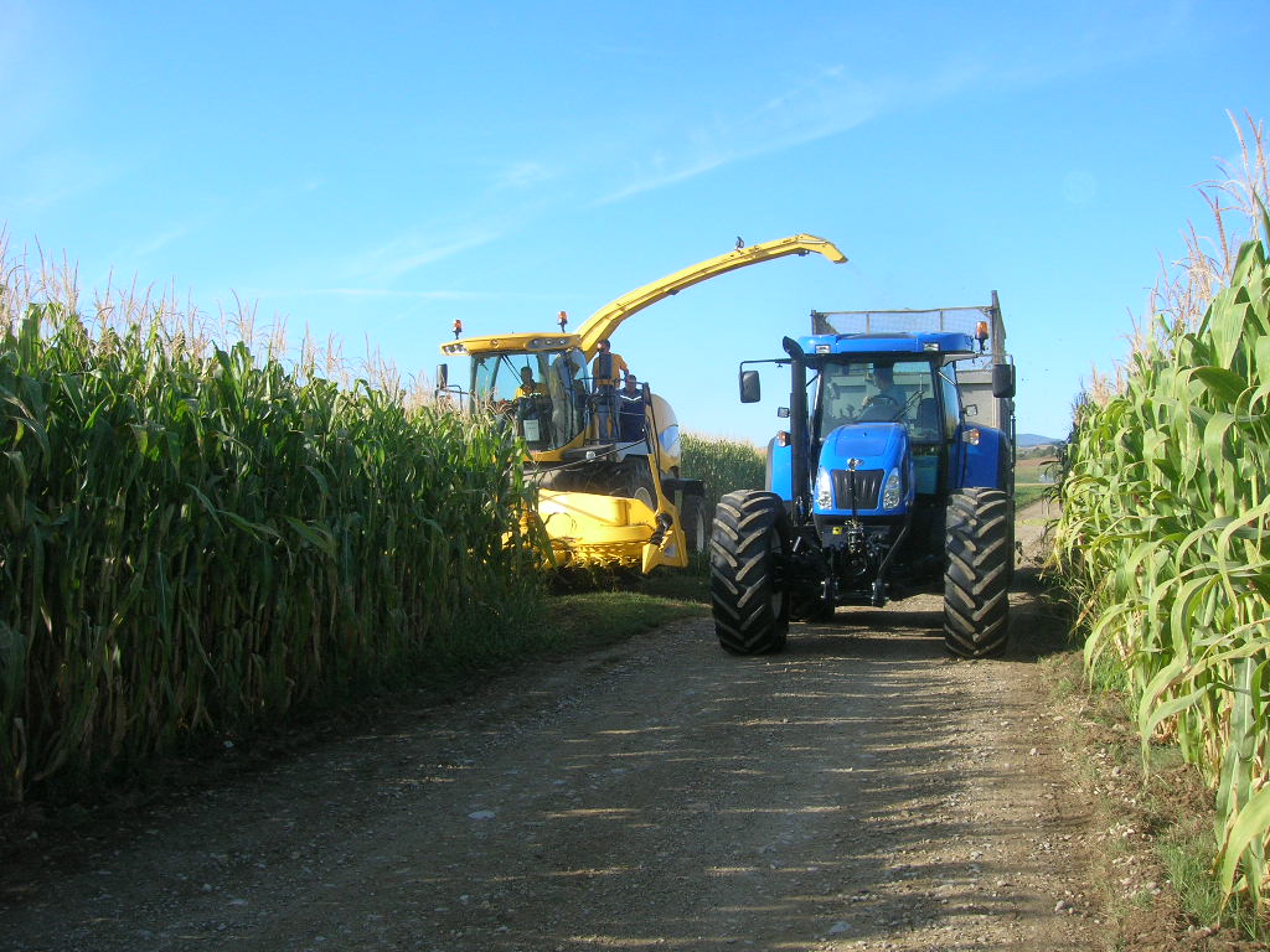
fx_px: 1247
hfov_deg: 54.0
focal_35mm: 34
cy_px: 476
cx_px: 635
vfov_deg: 41.8
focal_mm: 5.7
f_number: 4.9
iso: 71
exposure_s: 1/262
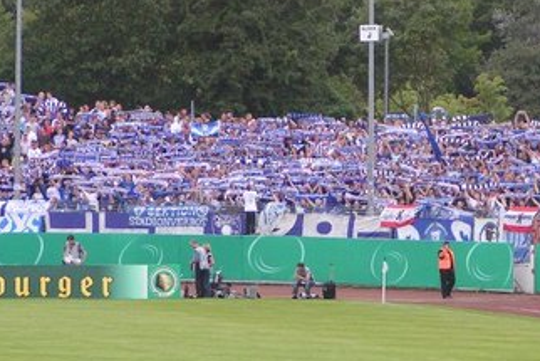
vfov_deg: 4.1
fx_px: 4997
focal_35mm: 333
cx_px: 339
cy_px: 104
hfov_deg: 6.2
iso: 125
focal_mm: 26.3
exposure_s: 1/200
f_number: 3.5
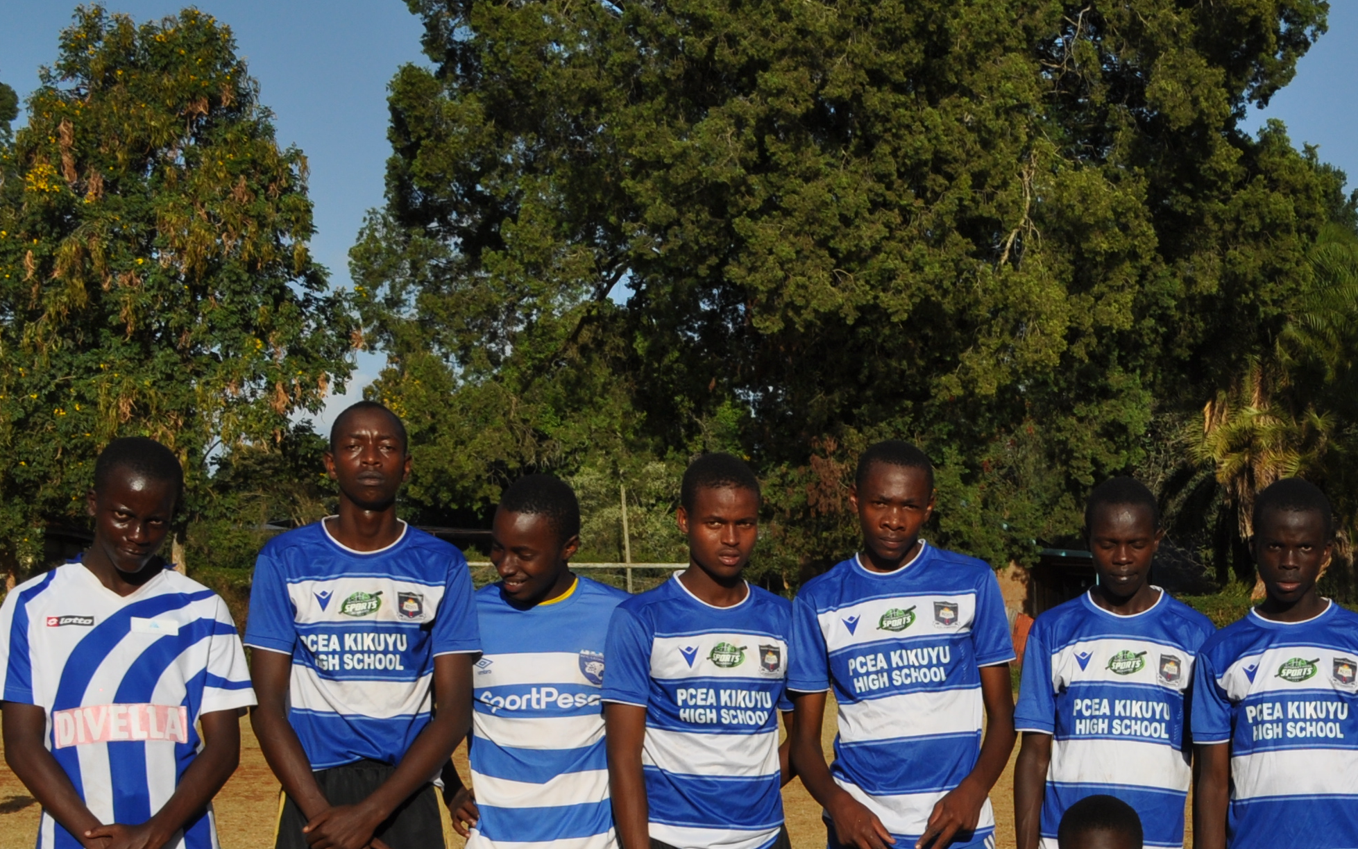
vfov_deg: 14.8
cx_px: 1369
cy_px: 823
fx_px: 3220
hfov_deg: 22.8
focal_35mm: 87
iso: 200
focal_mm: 26
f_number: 10
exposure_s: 1/400
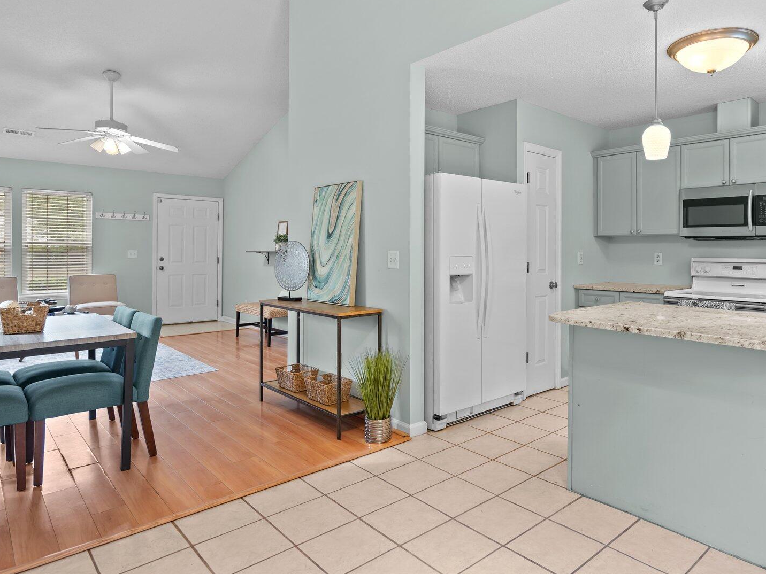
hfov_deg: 75.2
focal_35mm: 22
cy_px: 263
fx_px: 487
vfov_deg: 61.0
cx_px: 472
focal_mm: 16
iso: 250
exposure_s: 1/4
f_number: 4
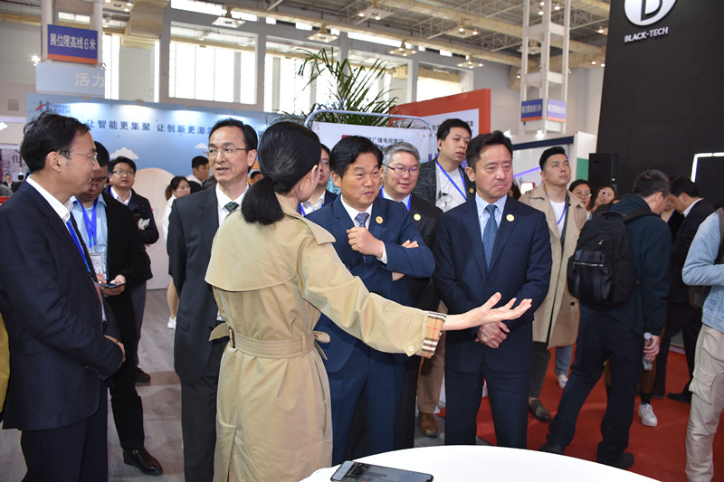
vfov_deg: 47.9
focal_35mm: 27
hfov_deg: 67.4
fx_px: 543
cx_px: 362
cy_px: 241
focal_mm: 18
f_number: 3.5
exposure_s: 1/100
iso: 400
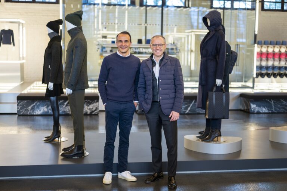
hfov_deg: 39.6
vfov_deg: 27.0
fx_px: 398
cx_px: 144
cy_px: 96
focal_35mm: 50
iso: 640
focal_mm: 50
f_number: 2
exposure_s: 1/250
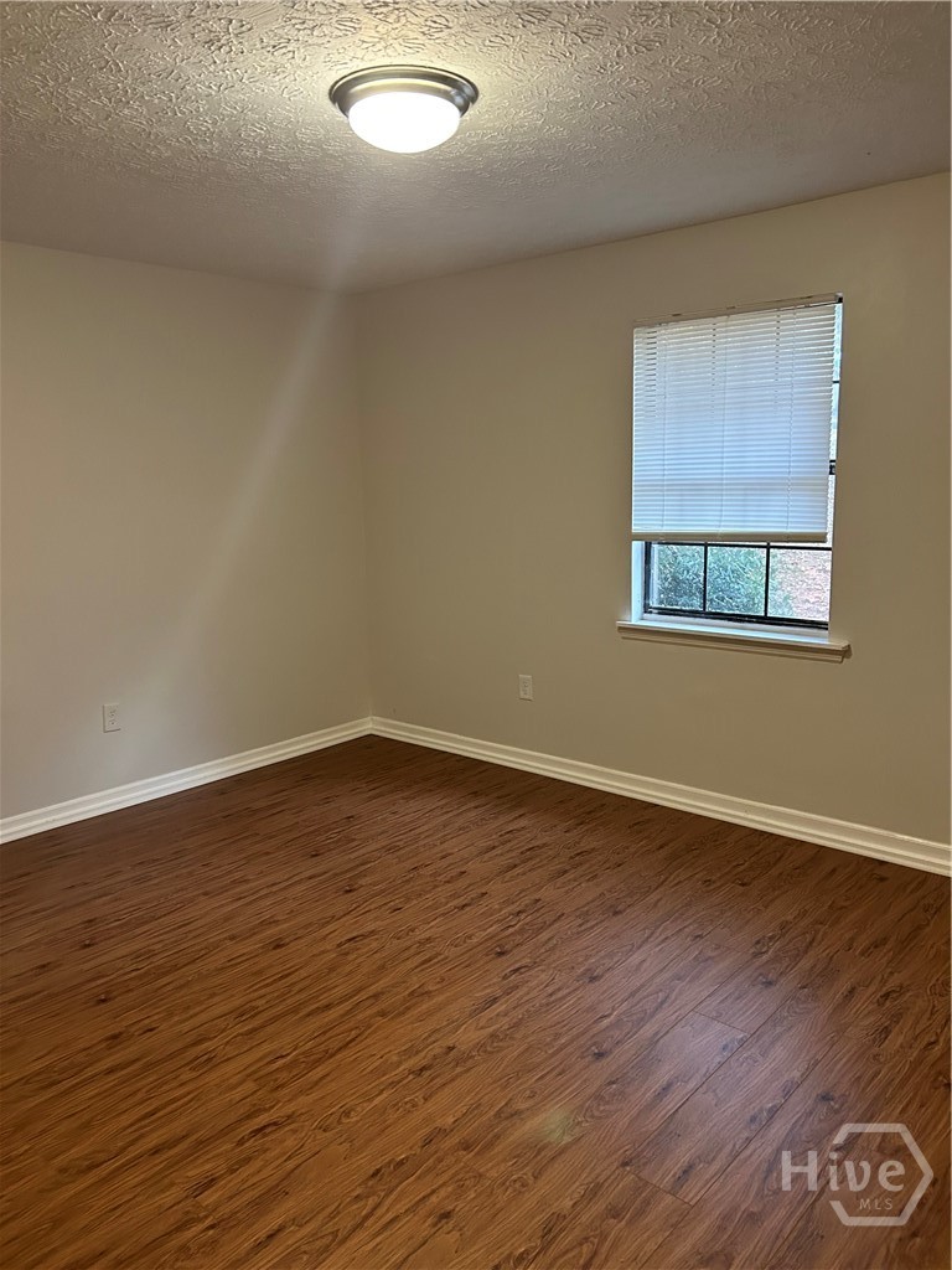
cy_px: 635
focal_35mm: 26
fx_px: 953
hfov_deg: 53.1
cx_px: 476
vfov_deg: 67.3
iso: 400
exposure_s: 1/60
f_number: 1.5
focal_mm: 5.7
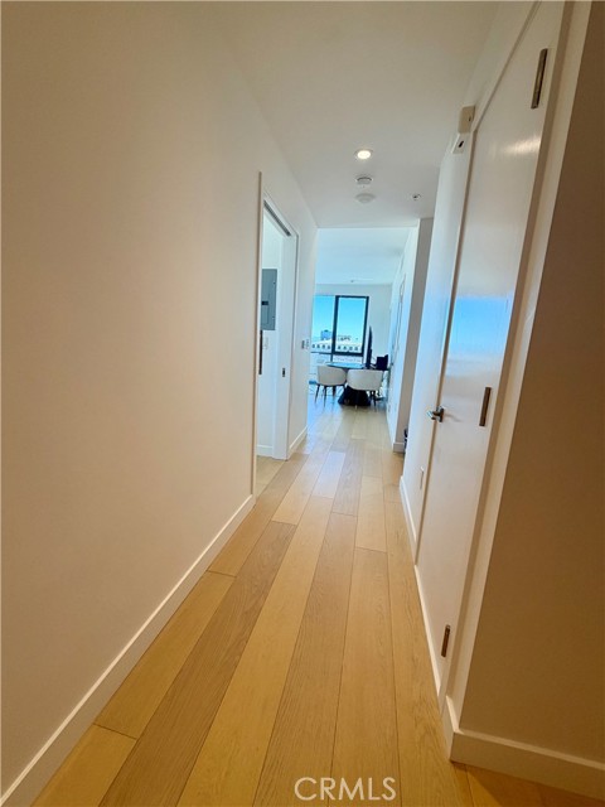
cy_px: 404
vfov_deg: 102.1
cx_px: 302
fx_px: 326
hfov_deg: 85.7
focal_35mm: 14
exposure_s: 1/120
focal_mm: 2.22
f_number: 2.2
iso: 64
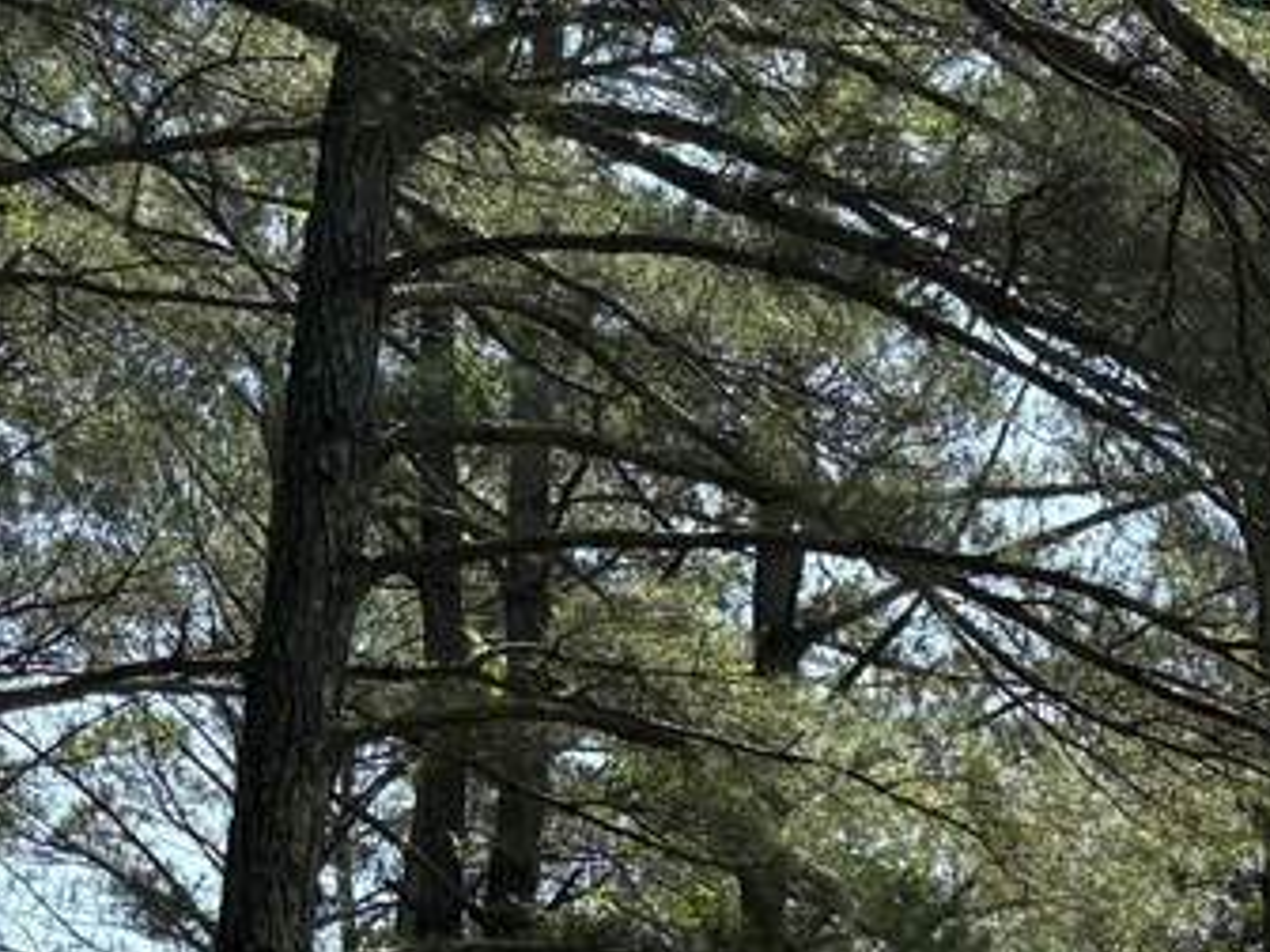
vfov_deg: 13.2
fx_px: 3632
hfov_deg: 16.3
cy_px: 1810
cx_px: 2351
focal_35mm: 99
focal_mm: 5.96
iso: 64
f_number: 1.6
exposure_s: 1/1848
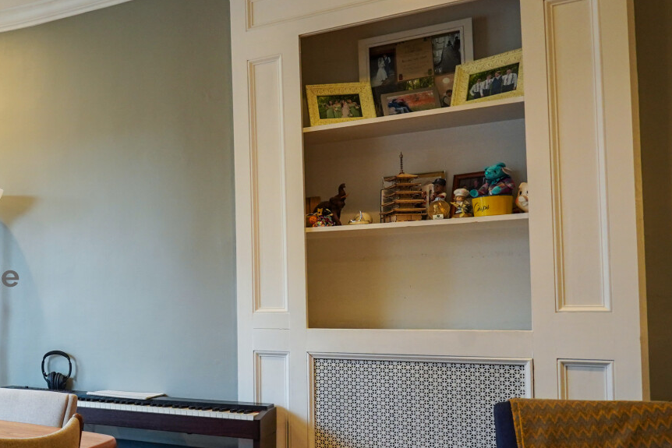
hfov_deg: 39.8
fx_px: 709
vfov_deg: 34.8
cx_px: -90
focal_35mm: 38
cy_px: 286
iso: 1000
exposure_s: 1/30
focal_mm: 16
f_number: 6.3
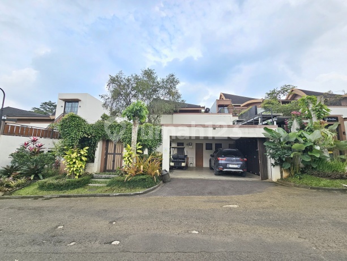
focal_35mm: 13
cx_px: 174
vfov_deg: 89.9
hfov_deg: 106.2
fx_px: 130
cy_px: 130
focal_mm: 2.2
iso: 50
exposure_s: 1/1509
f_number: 2.2
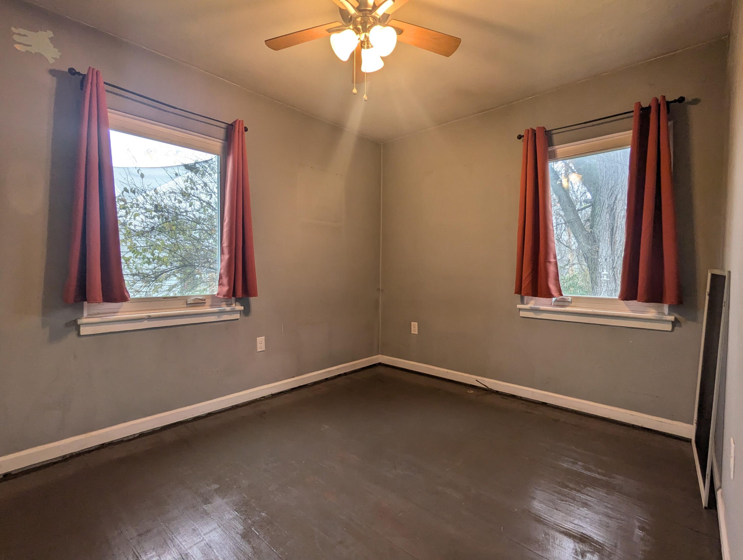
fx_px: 344
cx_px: 372
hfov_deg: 94.4
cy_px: 280
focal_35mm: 16
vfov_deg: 78.2
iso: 79
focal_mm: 2.35
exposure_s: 1/40
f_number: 2.2
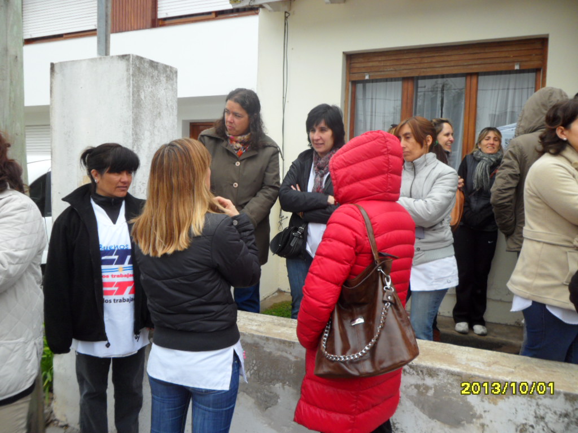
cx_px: 289
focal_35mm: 27
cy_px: 216
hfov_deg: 65.3
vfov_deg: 51.4
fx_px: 451
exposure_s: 1/250
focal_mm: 4.9
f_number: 3.5
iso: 80
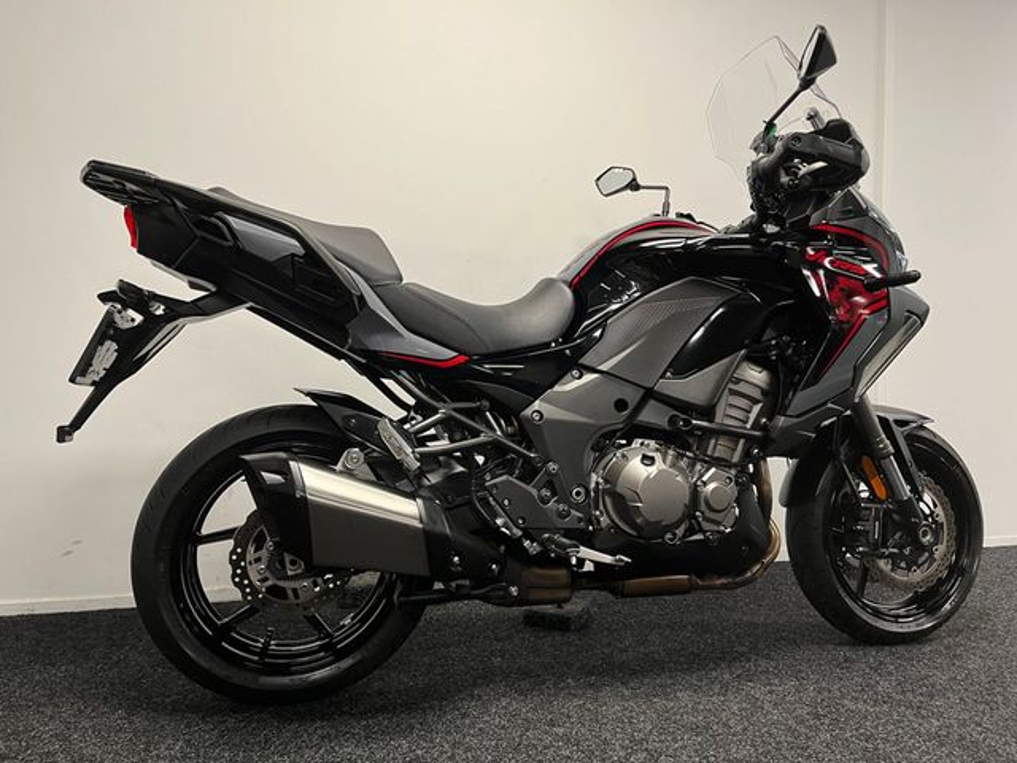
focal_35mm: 26
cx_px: 508
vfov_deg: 53.1
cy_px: 382
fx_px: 764
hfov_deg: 67.3
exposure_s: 1/50
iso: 100
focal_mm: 5.1
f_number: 1.6
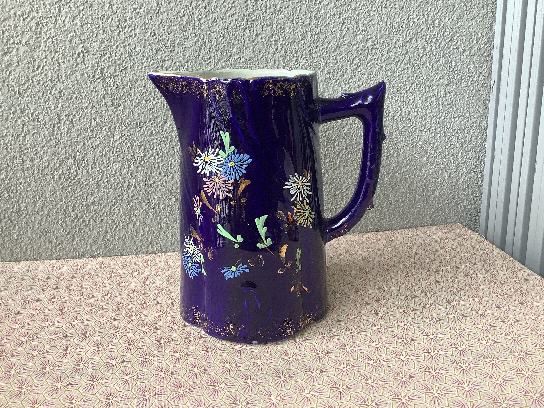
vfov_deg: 45.4
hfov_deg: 58.4
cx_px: 272
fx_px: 487
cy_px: 204
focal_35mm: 31
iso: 80
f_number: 2.4
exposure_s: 1/120
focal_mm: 3.3
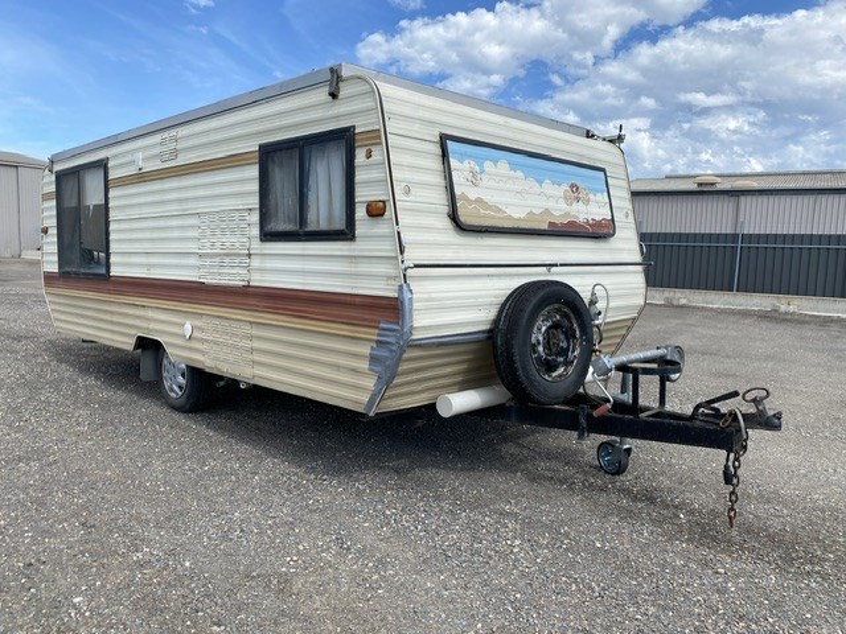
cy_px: 317
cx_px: 423
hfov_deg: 67.3
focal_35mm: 26
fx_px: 635
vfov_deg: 53.1
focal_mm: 4.25
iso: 32
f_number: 1.8
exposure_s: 1/2967
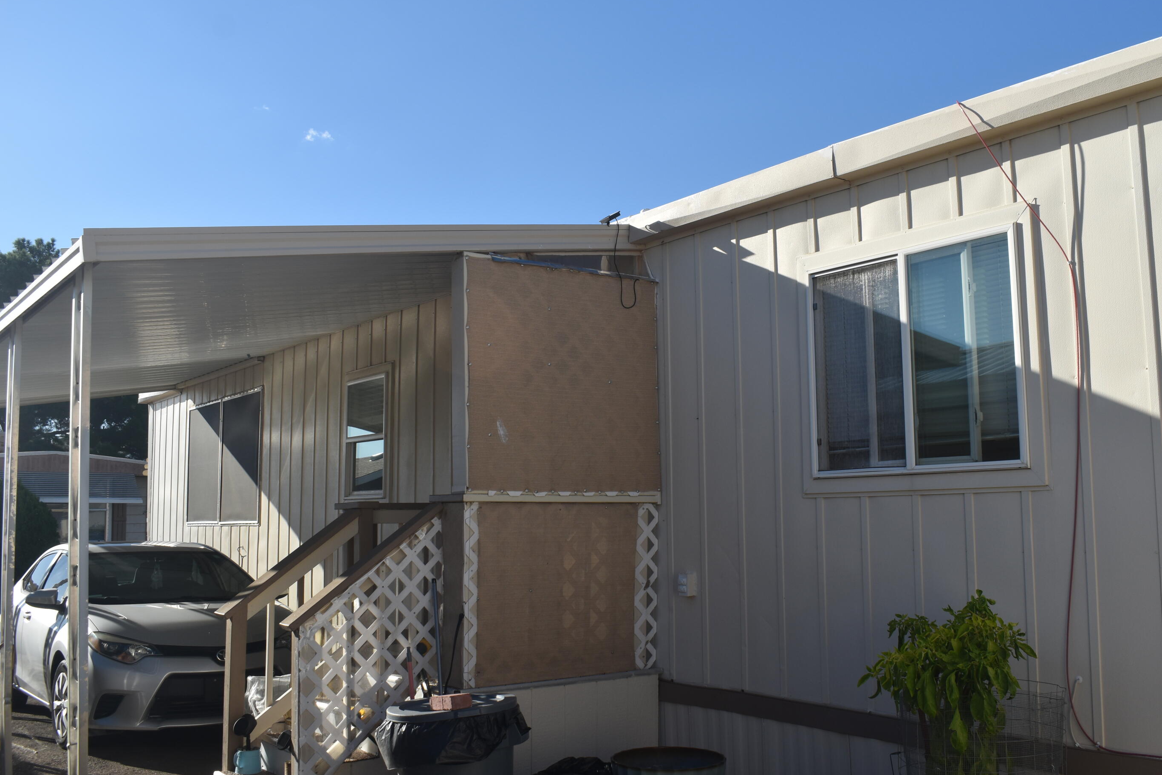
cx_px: 631
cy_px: 385
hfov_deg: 55.0
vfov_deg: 38.3
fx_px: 1115
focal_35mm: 35
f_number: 7.1
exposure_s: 1/250
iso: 200
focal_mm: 21
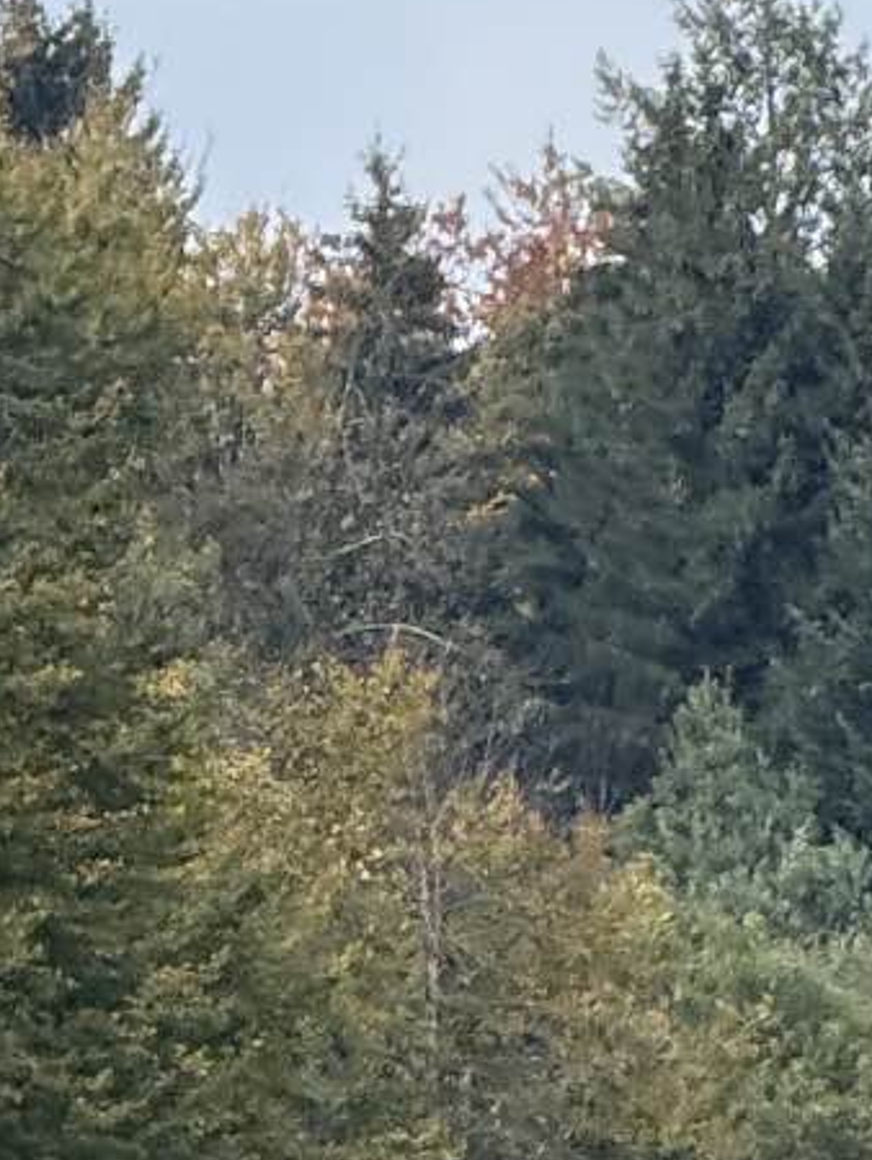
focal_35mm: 682
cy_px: 1944
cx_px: 900
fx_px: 22885
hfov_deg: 2.2
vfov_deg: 2.9
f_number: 2.8
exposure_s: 1/504
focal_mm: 15.66
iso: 64
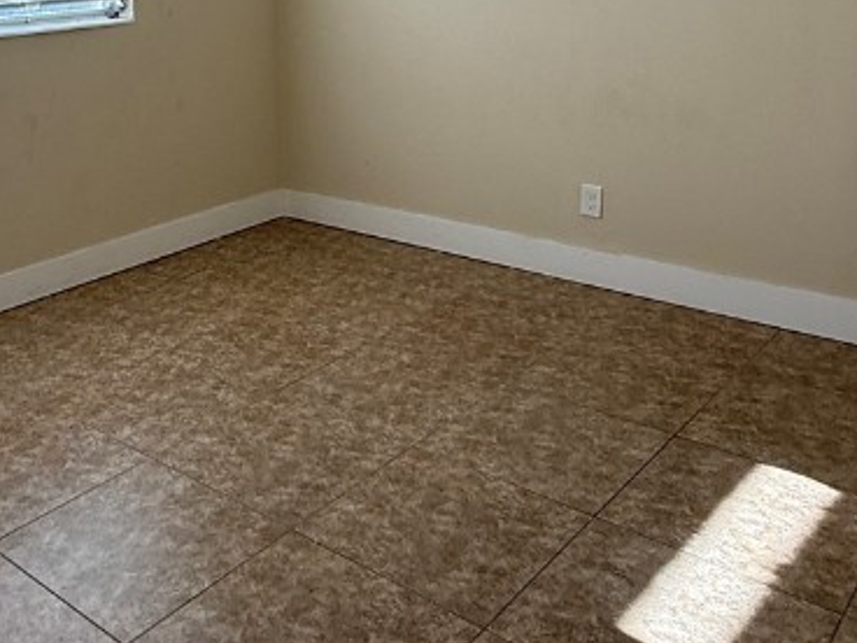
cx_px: 235
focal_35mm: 39
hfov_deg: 46.5
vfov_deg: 35.9
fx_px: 966
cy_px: 154
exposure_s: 1/144
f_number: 2.2
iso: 64
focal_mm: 2.22
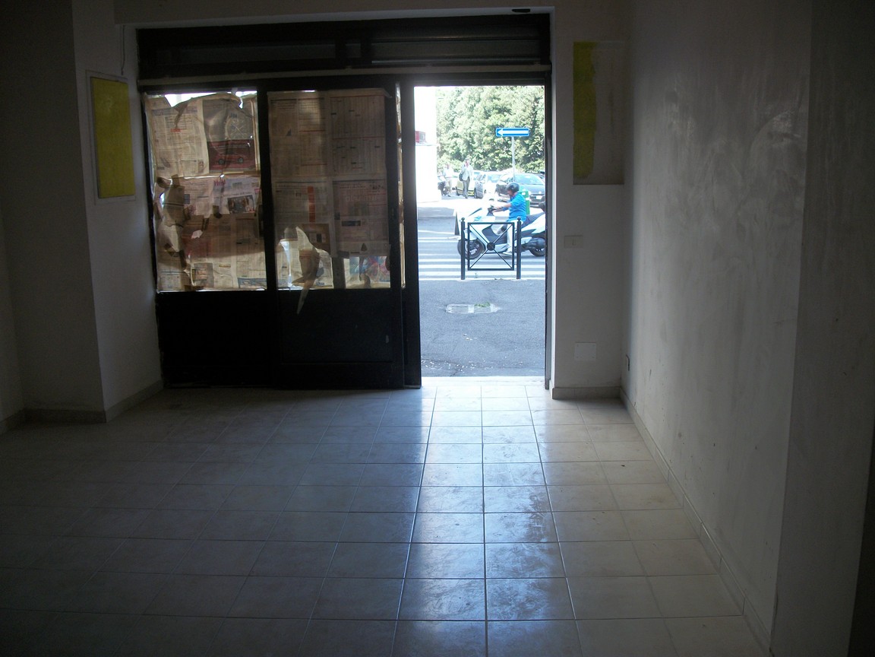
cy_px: 328
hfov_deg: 56.8
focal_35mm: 32
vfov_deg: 44.2
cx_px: 438
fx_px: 809
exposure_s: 1/125
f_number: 2.9
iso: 80
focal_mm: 5.7
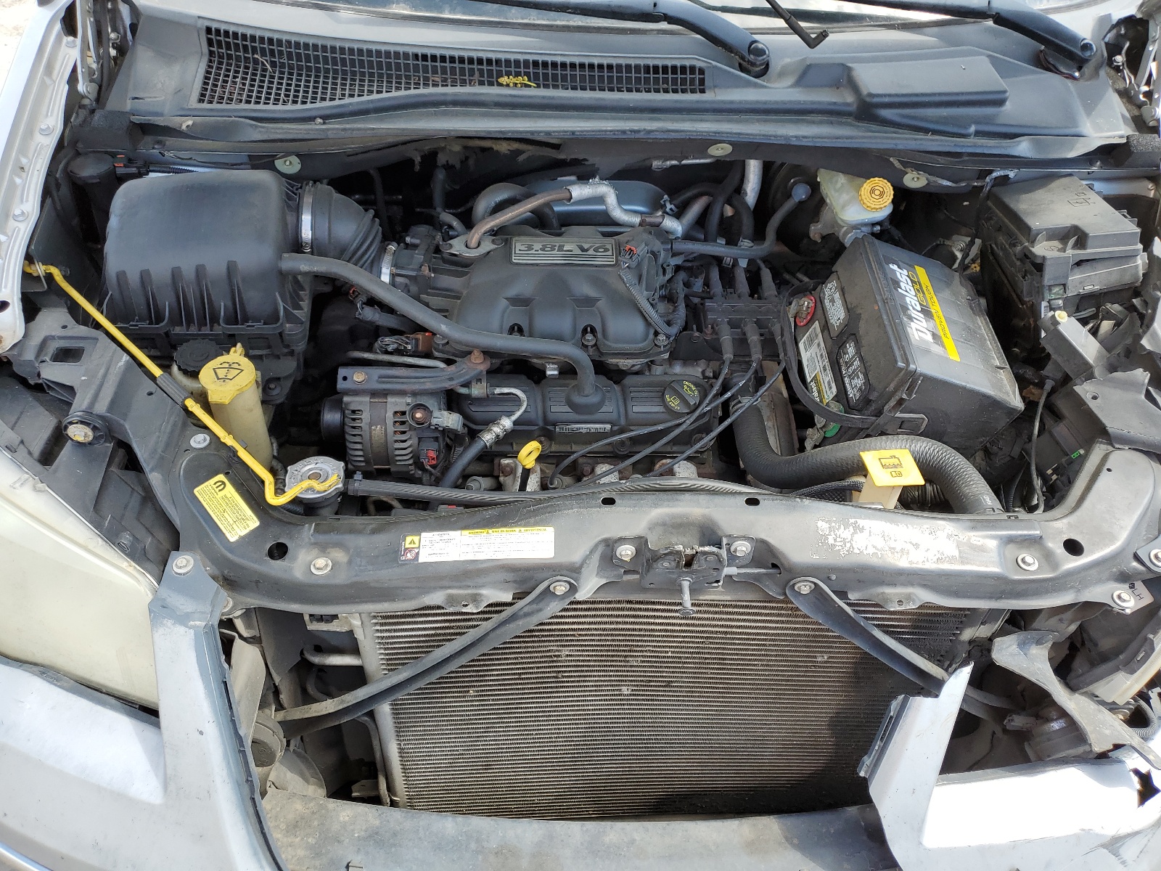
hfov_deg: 67.3
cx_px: 580
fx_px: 872
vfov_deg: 53.1
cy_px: 436
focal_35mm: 26
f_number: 1.5
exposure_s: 1/500
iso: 50
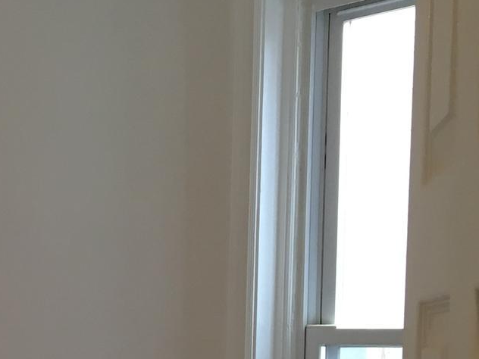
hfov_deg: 19.0
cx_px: -174
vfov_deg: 15.4
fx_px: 1301
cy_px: 385
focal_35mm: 94
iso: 25
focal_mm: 4.15
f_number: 2.2
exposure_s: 1/30
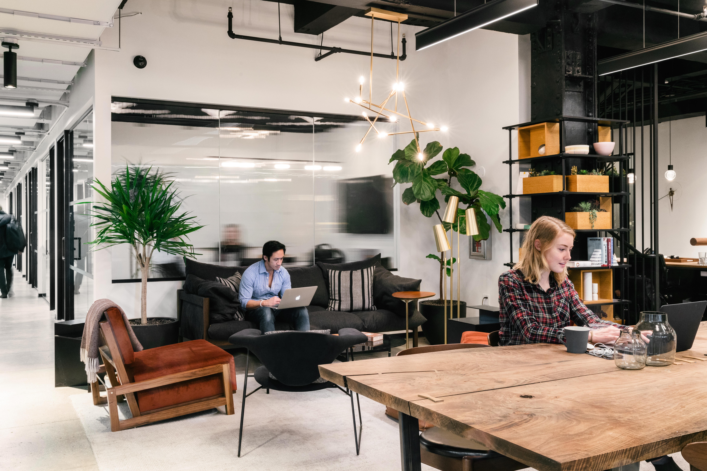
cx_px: 354
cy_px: 236
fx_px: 668
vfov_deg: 38.9
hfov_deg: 55.8
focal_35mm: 34
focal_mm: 34
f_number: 16
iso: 1250
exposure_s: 1/3
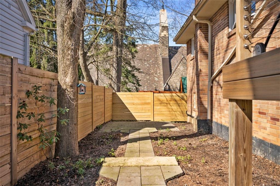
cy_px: 93
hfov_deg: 61.9
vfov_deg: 43.6
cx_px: 140
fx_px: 233
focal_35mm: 30
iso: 400
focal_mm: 30
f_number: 4
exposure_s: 1/2500
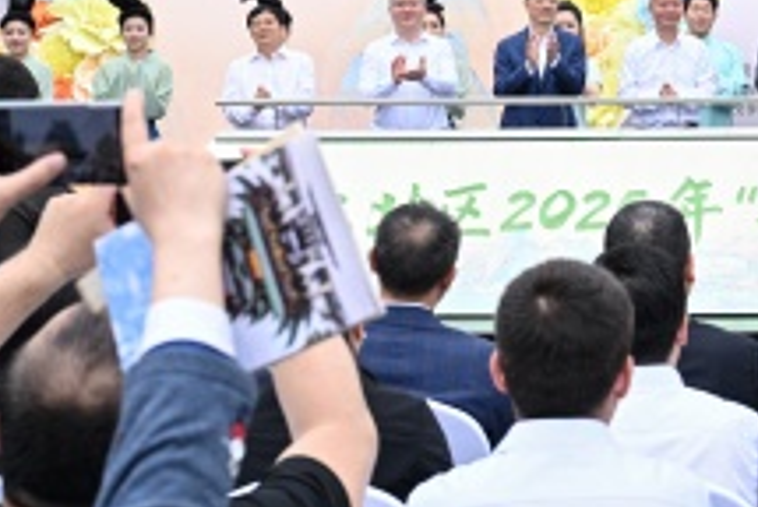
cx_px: 836
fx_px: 2467
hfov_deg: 16.9
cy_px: -190
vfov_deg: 11.4
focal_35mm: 117
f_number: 5.6
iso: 100
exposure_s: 1/200
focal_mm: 42
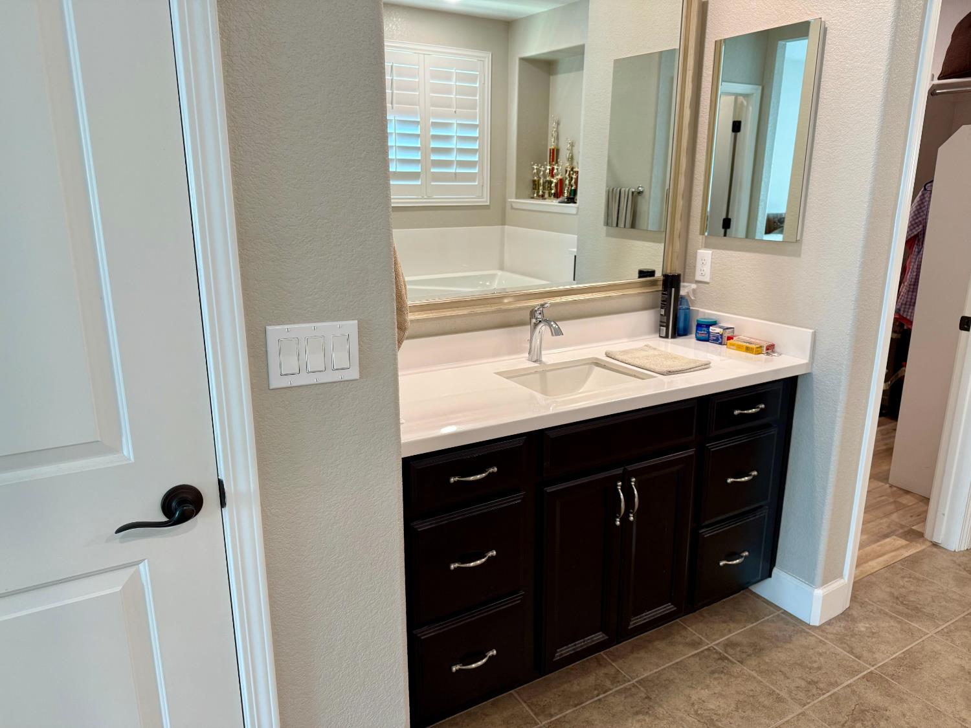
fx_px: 673
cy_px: 364
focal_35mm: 24
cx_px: 486
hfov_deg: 71.6
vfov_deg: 56.8
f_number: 1.78
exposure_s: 1/60
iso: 160
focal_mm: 6.76
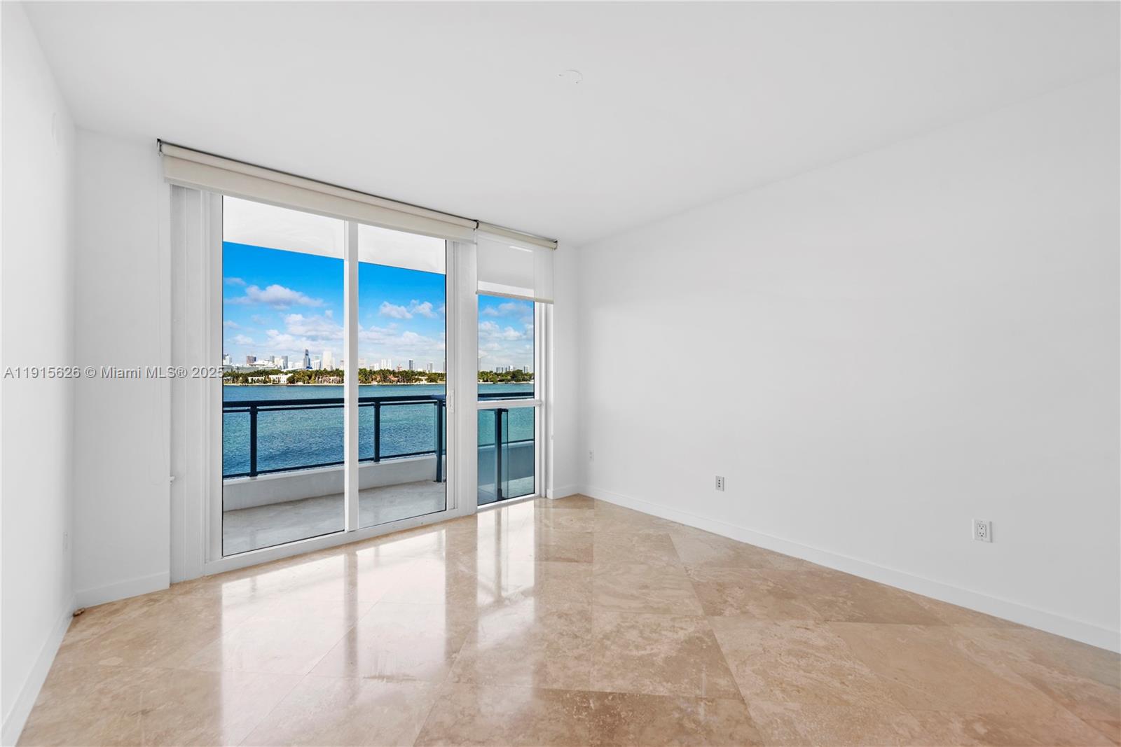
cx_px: 560
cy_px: 374
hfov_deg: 104.2
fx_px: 436
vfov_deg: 81.2
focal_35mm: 14
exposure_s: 1/20
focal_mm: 14
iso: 320
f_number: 8
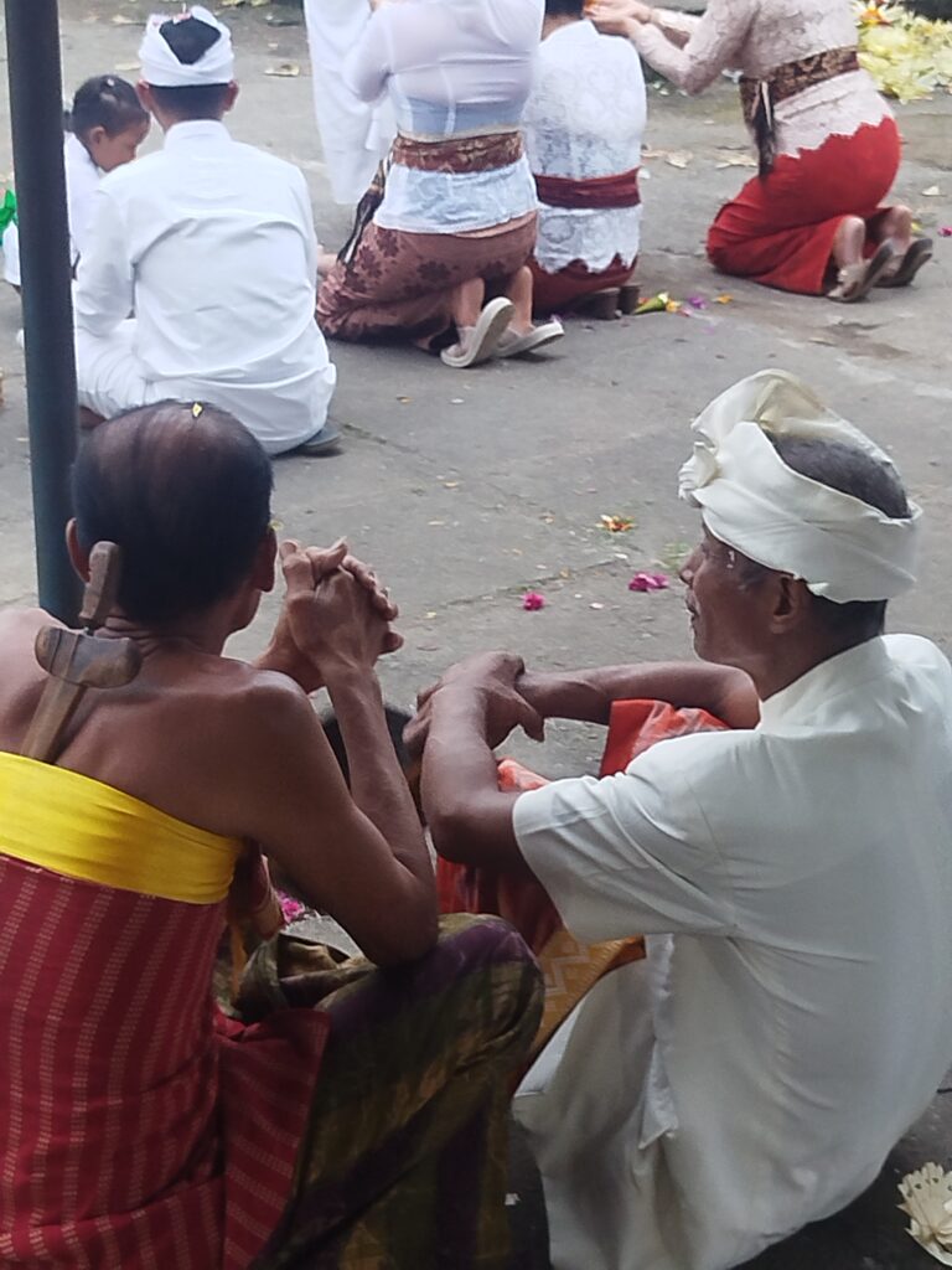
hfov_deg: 20.4
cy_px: 635
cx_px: 476
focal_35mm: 72
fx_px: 2640
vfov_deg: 27.0
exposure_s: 1/33
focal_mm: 5.31
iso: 250
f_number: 1.7
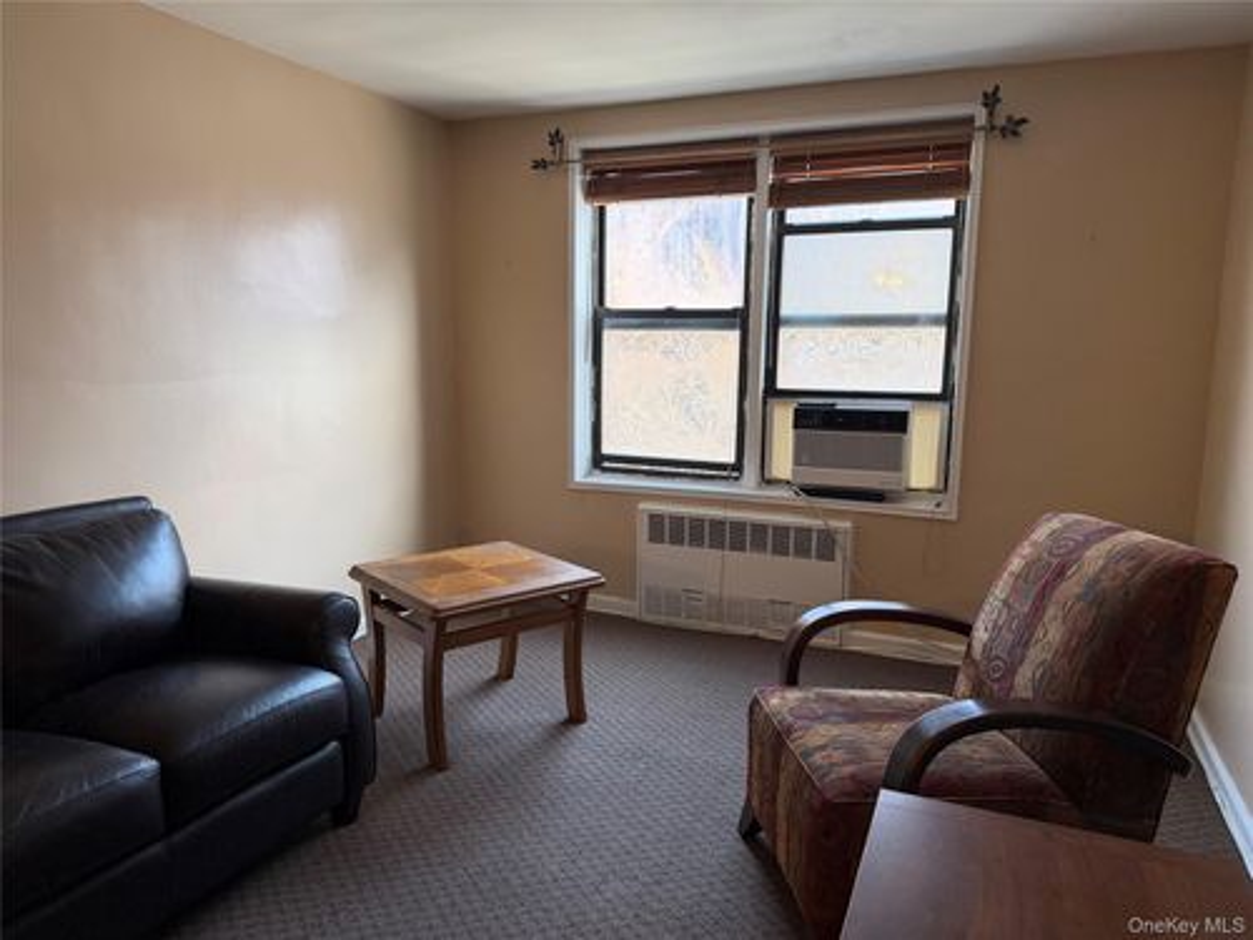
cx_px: 626
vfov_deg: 56.8
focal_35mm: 24
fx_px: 869
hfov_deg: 71.6
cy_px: 470
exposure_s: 1/120
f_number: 1.78
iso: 320
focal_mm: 6.76
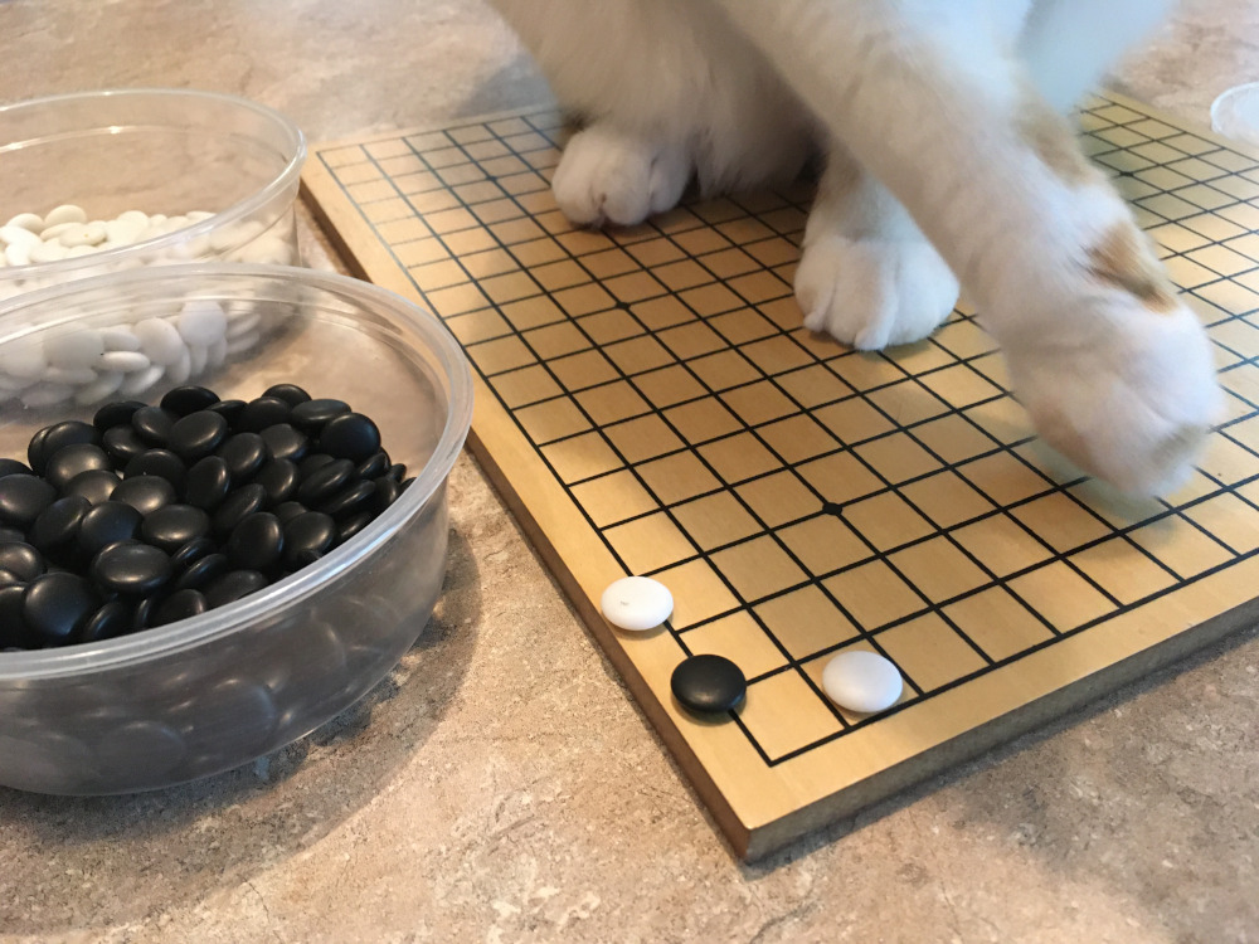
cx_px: 630
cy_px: 472
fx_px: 1055
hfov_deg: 61.7
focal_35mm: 29
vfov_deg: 48.2
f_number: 2.2
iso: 200
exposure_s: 1/30
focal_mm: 4.15
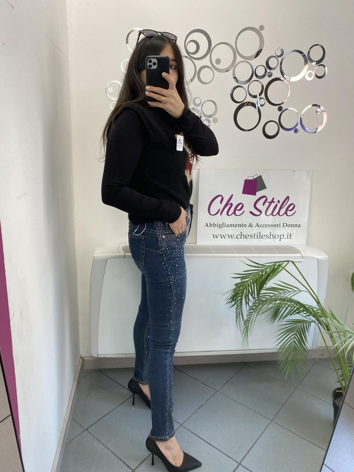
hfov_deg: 53.1
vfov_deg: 67.3
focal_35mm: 26
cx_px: 177
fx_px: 355
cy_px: 236
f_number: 1.8
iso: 125
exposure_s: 1/100
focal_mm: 4.25
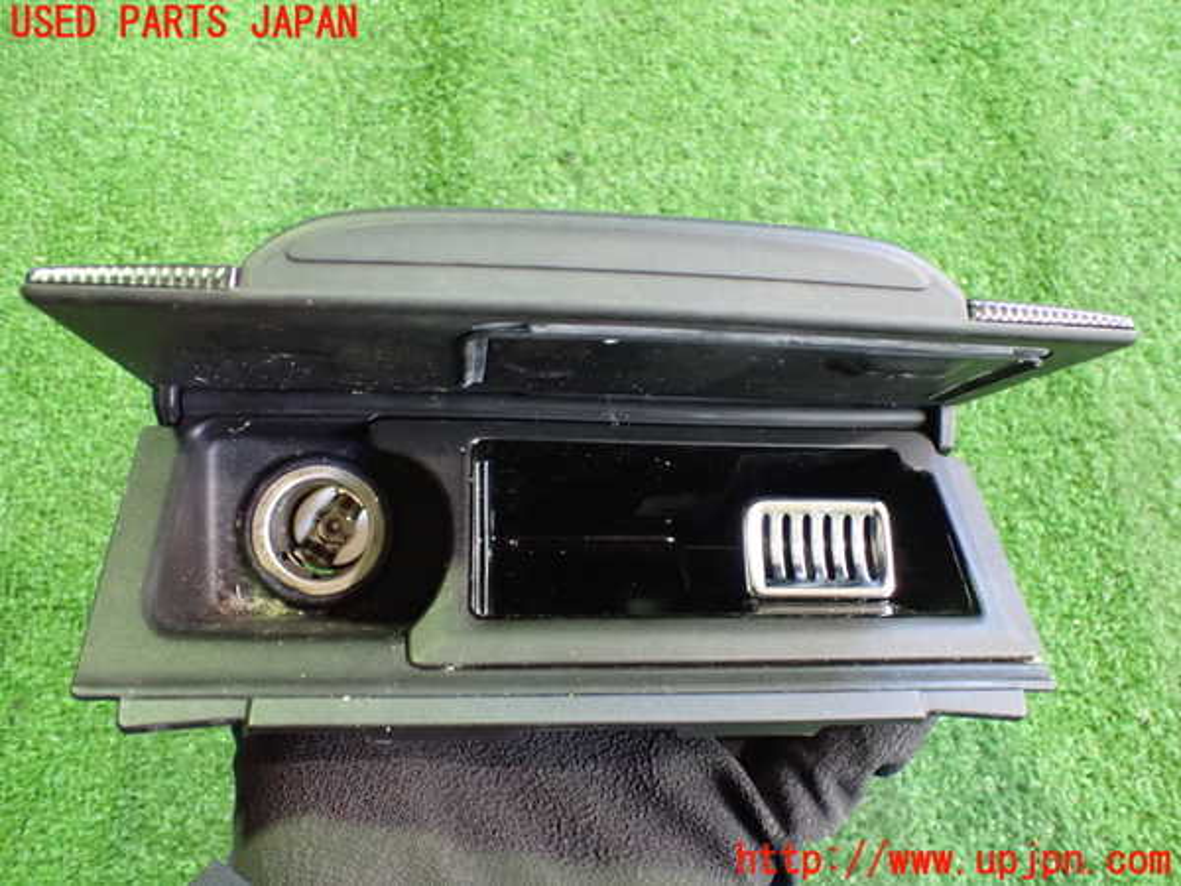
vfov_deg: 46.8
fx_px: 1024
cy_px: 443
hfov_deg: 60.0
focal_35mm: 30
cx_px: 590
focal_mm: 5.4
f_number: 2.3
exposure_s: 1/30
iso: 1250
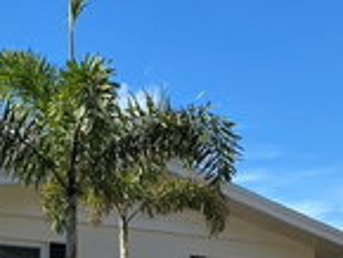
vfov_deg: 15.9
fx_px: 912
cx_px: 116
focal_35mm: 92
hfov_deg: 21.2
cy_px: 222
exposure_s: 1/2066
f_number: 1.8
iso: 32
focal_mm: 4.25
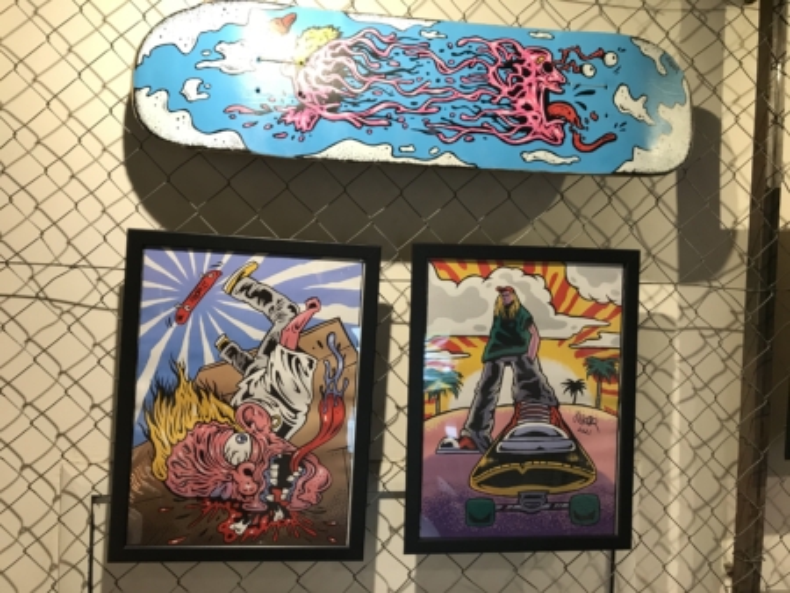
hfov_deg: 63.4
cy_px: 296
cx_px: 395
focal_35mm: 28
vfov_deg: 49.8
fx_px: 639
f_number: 1.8
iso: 40
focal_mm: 3.99
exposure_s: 1/33
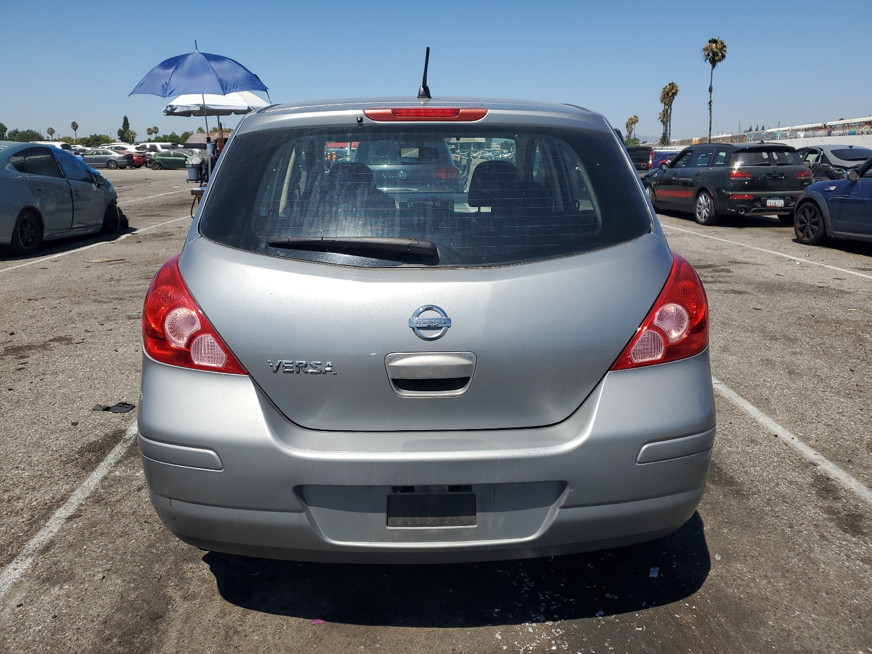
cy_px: 327
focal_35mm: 26
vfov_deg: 53.1
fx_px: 655
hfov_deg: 67.3
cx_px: 436
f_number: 1.5
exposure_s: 1/5000
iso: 50
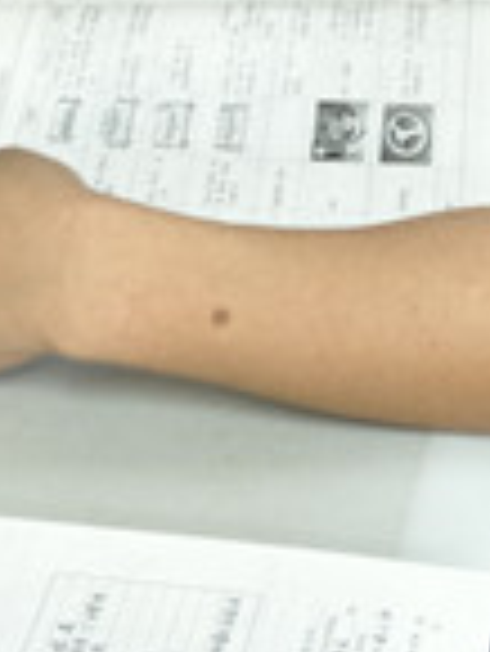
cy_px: -171
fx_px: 1903
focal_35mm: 101
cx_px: 499
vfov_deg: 18.2
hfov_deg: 14.4
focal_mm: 3.79
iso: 415
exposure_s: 1/16.7
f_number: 2
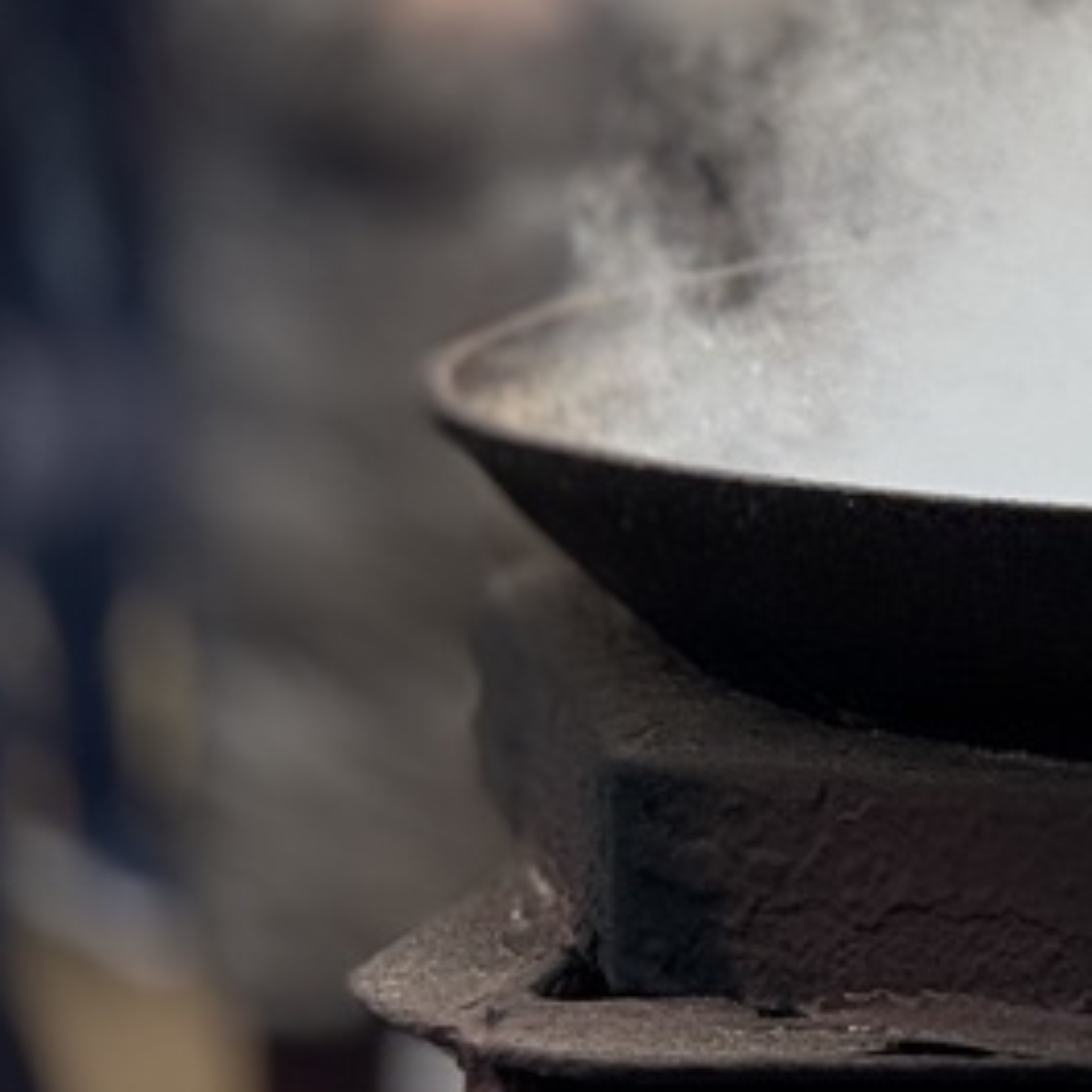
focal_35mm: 164
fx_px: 5853
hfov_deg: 10.1
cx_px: 1891
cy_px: 95
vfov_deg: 10.6
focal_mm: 6.76
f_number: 1.78
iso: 100
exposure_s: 1/163
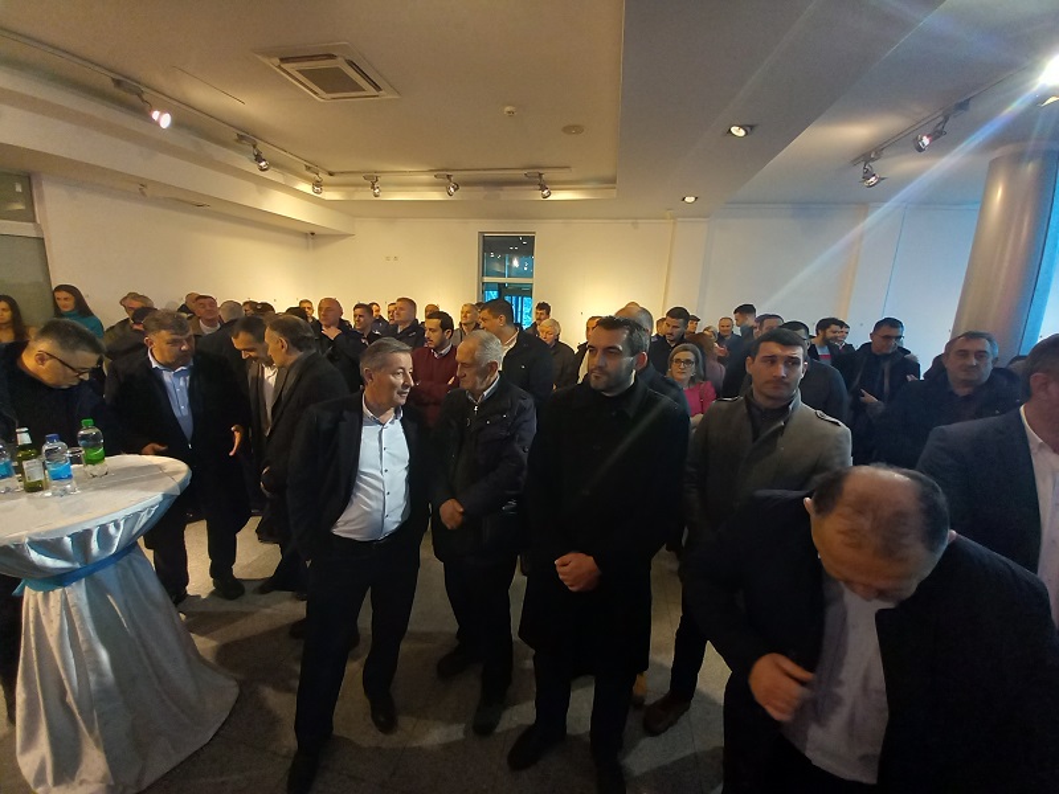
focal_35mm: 13
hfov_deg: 106.2
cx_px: 530
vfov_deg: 89.9
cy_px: 397
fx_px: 398
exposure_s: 1/50
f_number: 2.2
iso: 125
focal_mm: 1.13
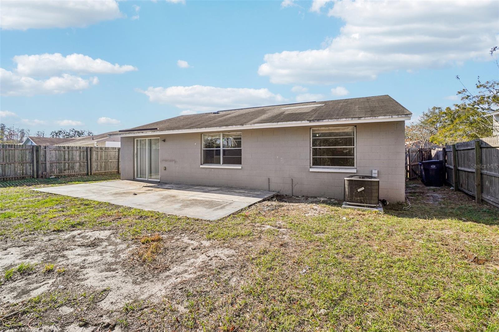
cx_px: 250
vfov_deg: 77.3
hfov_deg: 100.4
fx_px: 208
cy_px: 166
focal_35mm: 15
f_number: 8
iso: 100
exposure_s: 1/250
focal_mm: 10
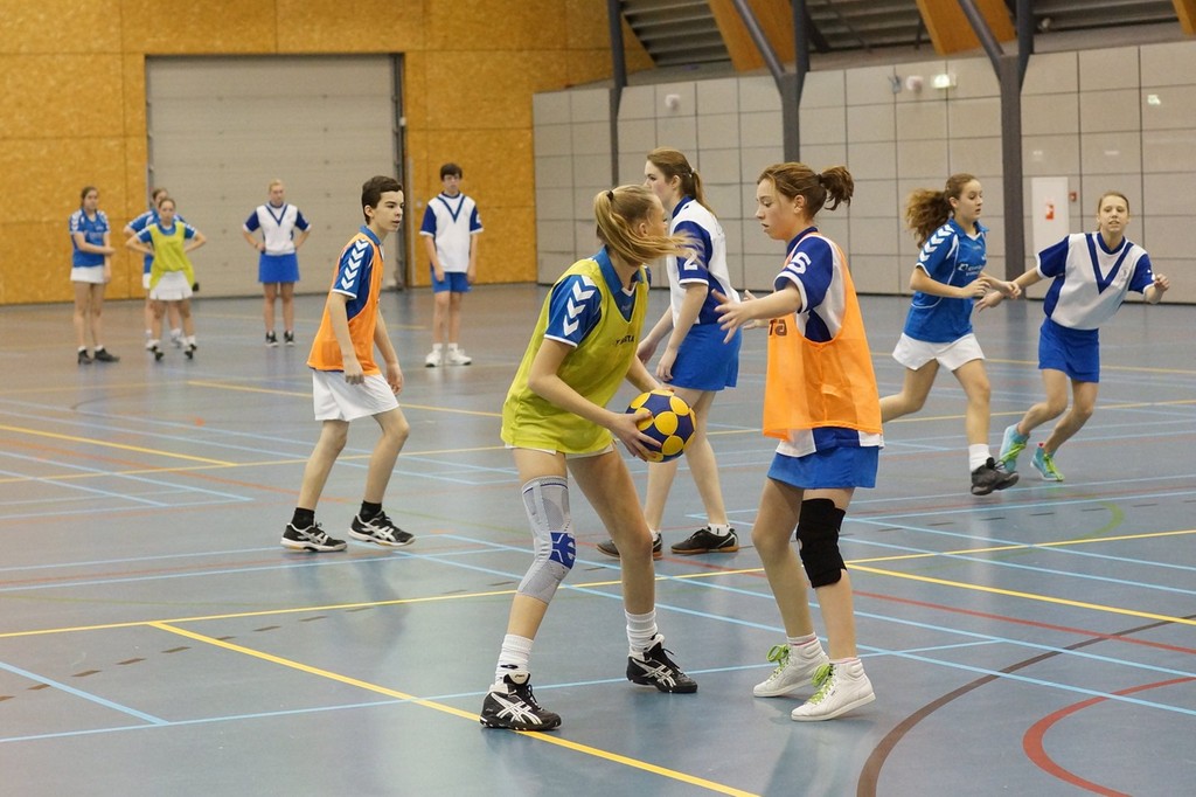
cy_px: 398
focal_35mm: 75
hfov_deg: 27.0
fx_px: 2491
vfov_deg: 18.2
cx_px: 598
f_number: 2.8
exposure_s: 1/250
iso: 1600
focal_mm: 50
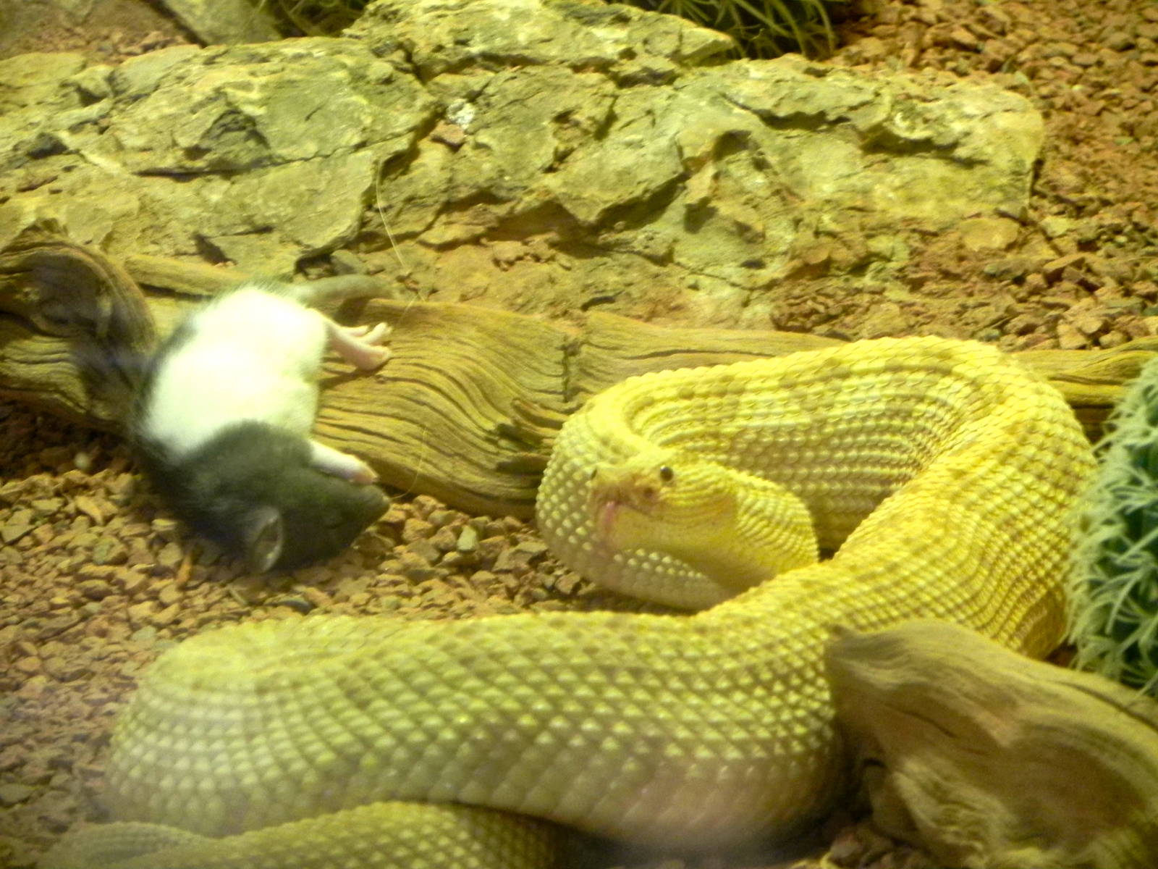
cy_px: 434
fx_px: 12612
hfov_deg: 5.3
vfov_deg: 3.9
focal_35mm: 377
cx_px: 579
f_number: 5
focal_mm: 67.2
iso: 800
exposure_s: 1/14.4
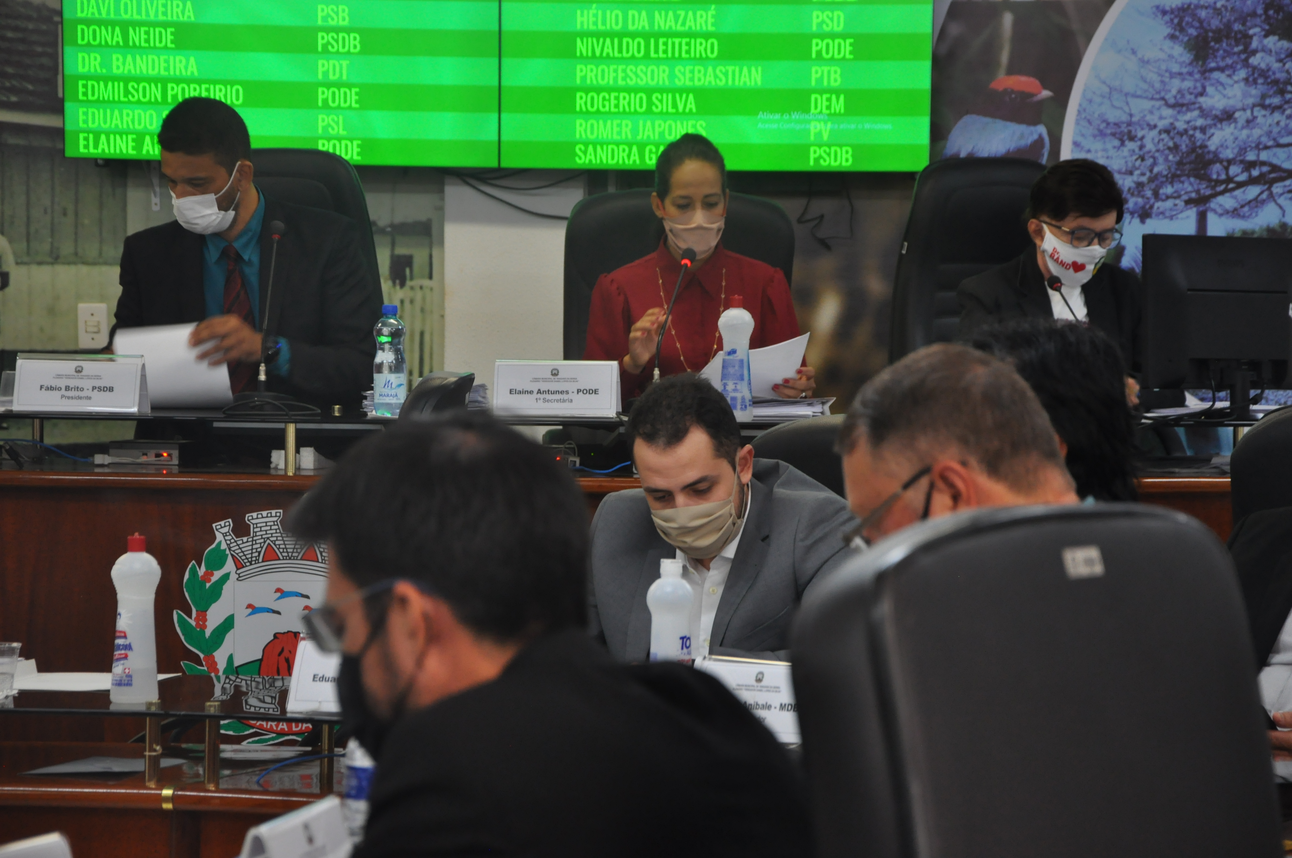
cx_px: 646
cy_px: 429
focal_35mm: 128
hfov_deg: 16.1
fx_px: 4570
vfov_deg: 10.7
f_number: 5.6
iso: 800
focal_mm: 85
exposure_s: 1/40
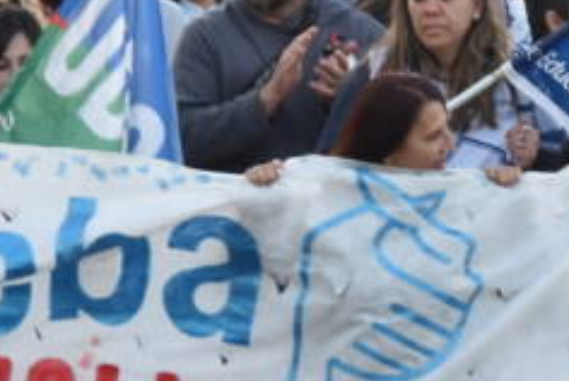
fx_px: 14385
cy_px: 110
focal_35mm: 909
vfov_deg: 1.5
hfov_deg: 2.3
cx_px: 499
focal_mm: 130
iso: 640
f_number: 9.5
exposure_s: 1/90
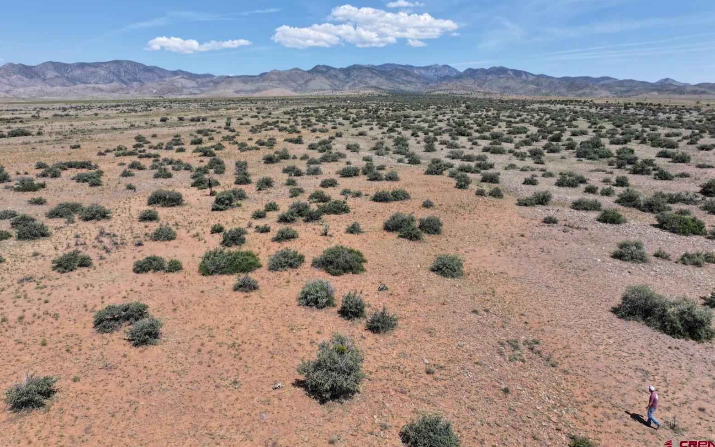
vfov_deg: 47.3
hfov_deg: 70.4
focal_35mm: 26
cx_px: 353
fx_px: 507
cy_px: 177
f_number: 2.8
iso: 110
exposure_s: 1/2000
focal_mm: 12.29
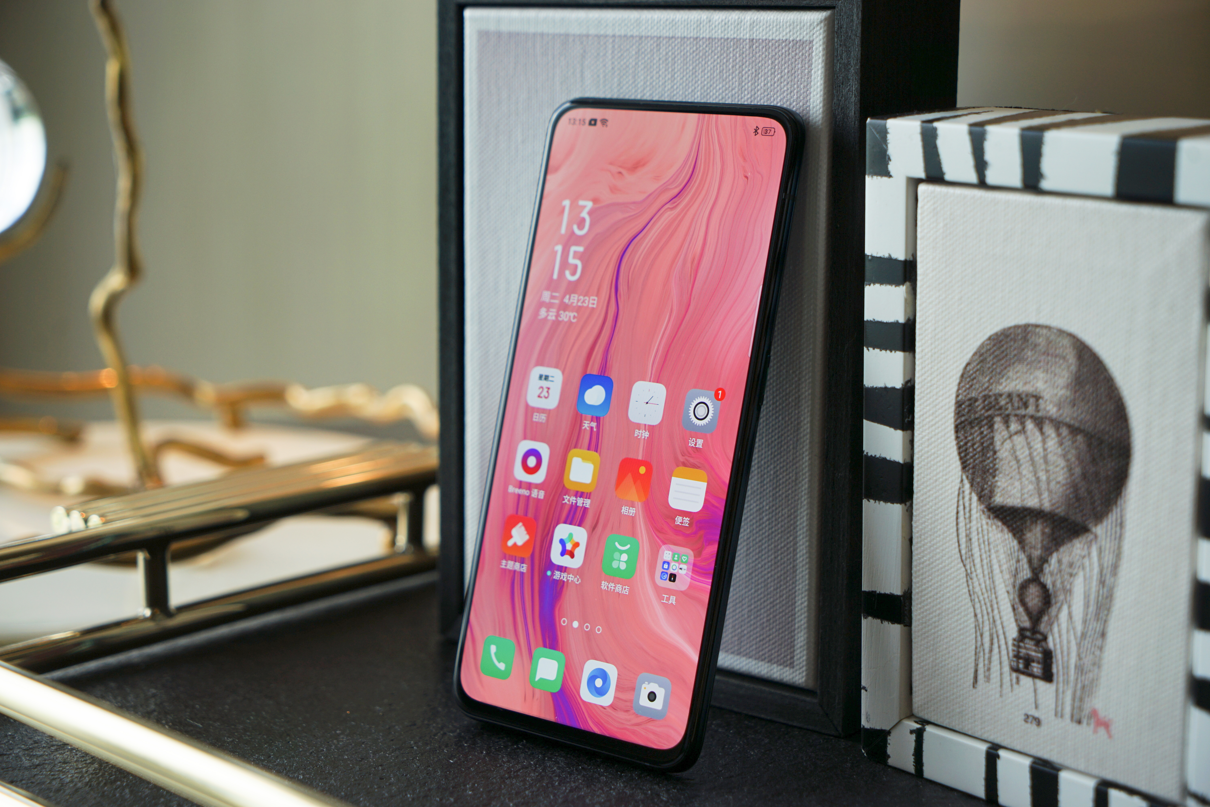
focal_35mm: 63
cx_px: 605
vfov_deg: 21.6
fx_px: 2117
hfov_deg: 31.9
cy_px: 404
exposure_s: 1/100
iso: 100
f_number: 5.6
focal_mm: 63
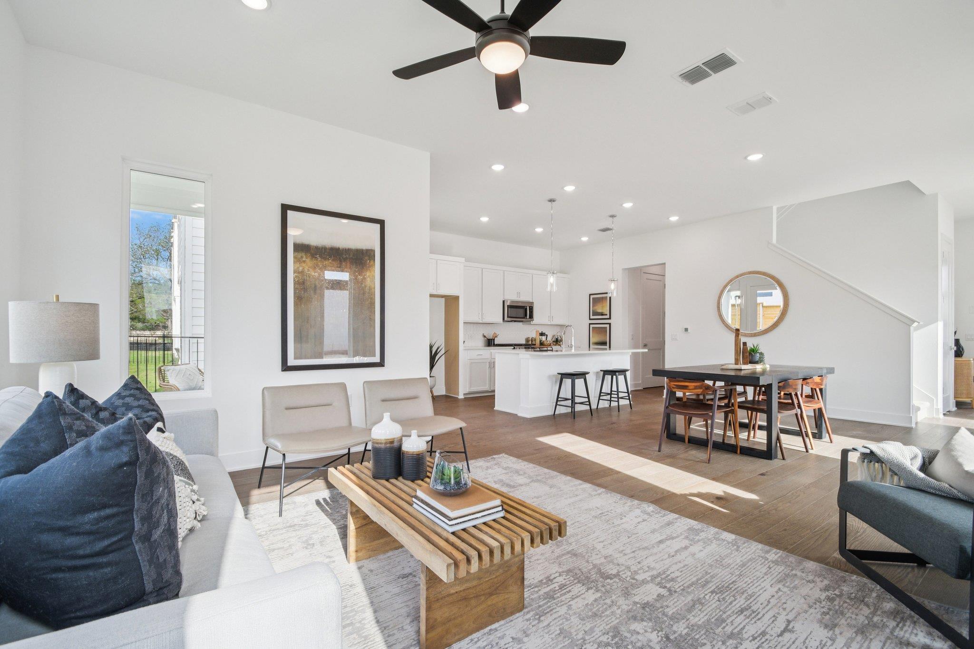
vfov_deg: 77.3
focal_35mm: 15
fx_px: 406
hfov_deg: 100.4
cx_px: 487
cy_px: 324
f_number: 8
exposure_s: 1/160
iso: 400
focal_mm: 10
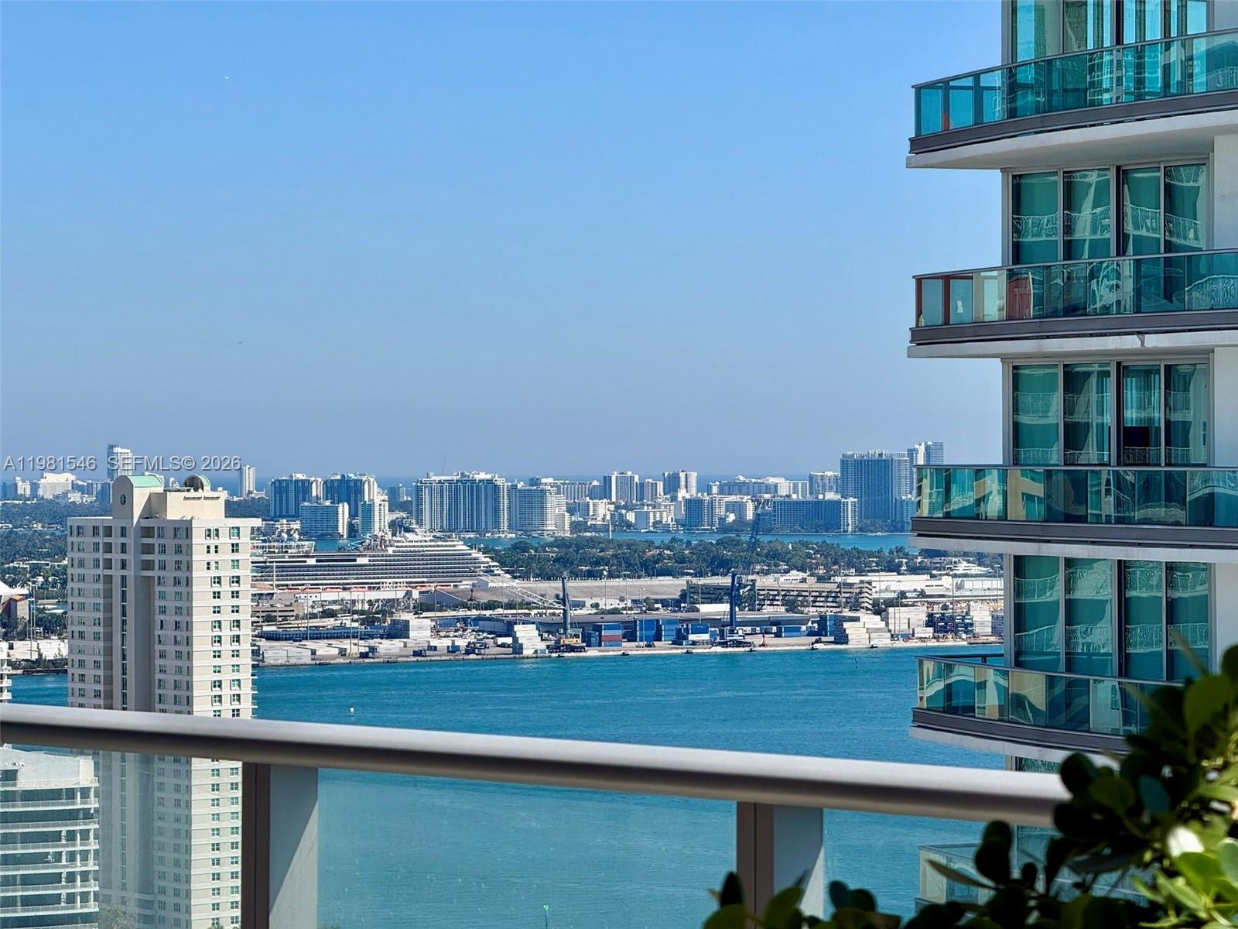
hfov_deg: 16.4
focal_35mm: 120
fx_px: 4292
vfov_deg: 12.3
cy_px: 464
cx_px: 619
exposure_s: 1/2439
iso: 50
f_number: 2.8
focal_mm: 15.66
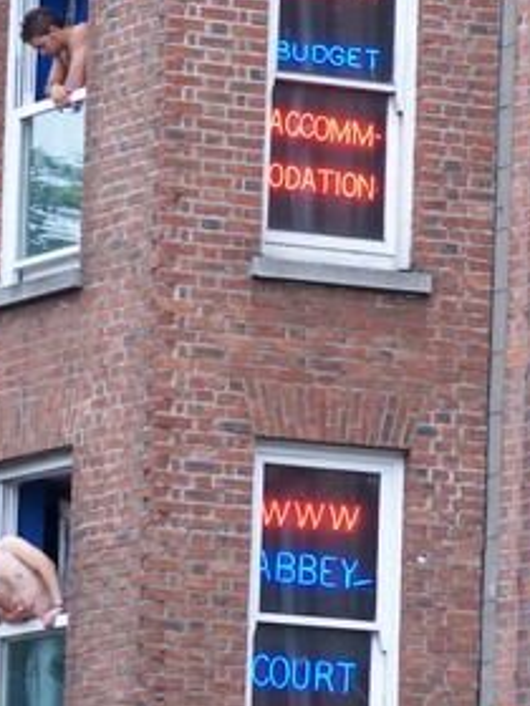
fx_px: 6084
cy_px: 318
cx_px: 86
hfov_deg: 5.0
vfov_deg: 6.6
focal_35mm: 298
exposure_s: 1/60
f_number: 3.2
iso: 140
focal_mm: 23.1
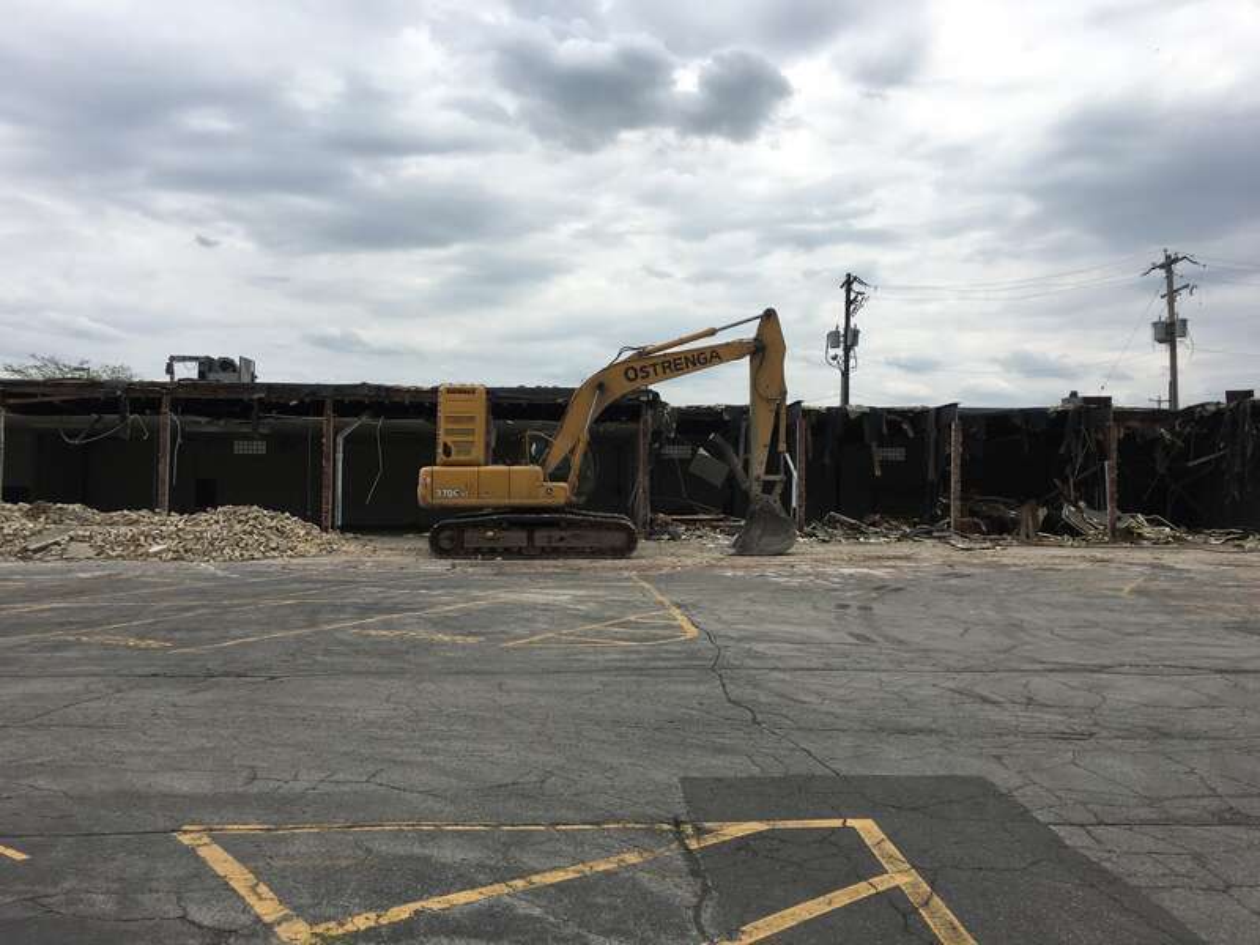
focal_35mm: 29
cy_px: 472
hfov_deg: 61.7
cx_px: 630
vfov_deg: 48.2
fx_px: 1056
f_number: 2.2
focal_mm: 4.15
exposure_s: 1/1972
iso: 25
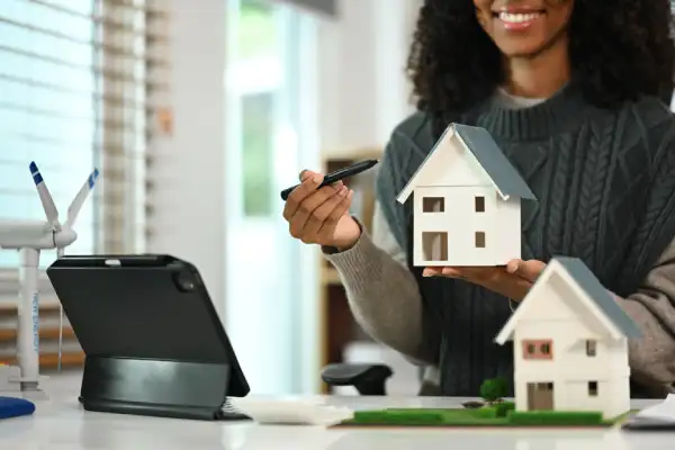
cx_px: 338
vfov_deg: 16.1
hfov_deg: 23.9
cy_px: 225
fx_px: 1594
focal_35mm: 85
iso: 500
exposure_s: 1/250
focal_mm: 85
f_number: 2
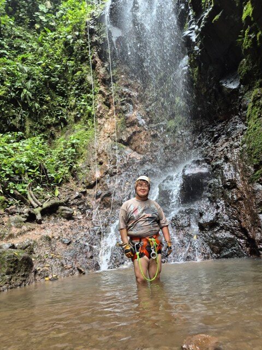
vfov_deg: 73.9
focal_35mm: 23
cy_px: 175
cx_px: 131
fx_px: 232
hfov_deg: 58.9
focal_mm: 5.4
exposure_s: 1/120
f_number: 1.8
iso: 320
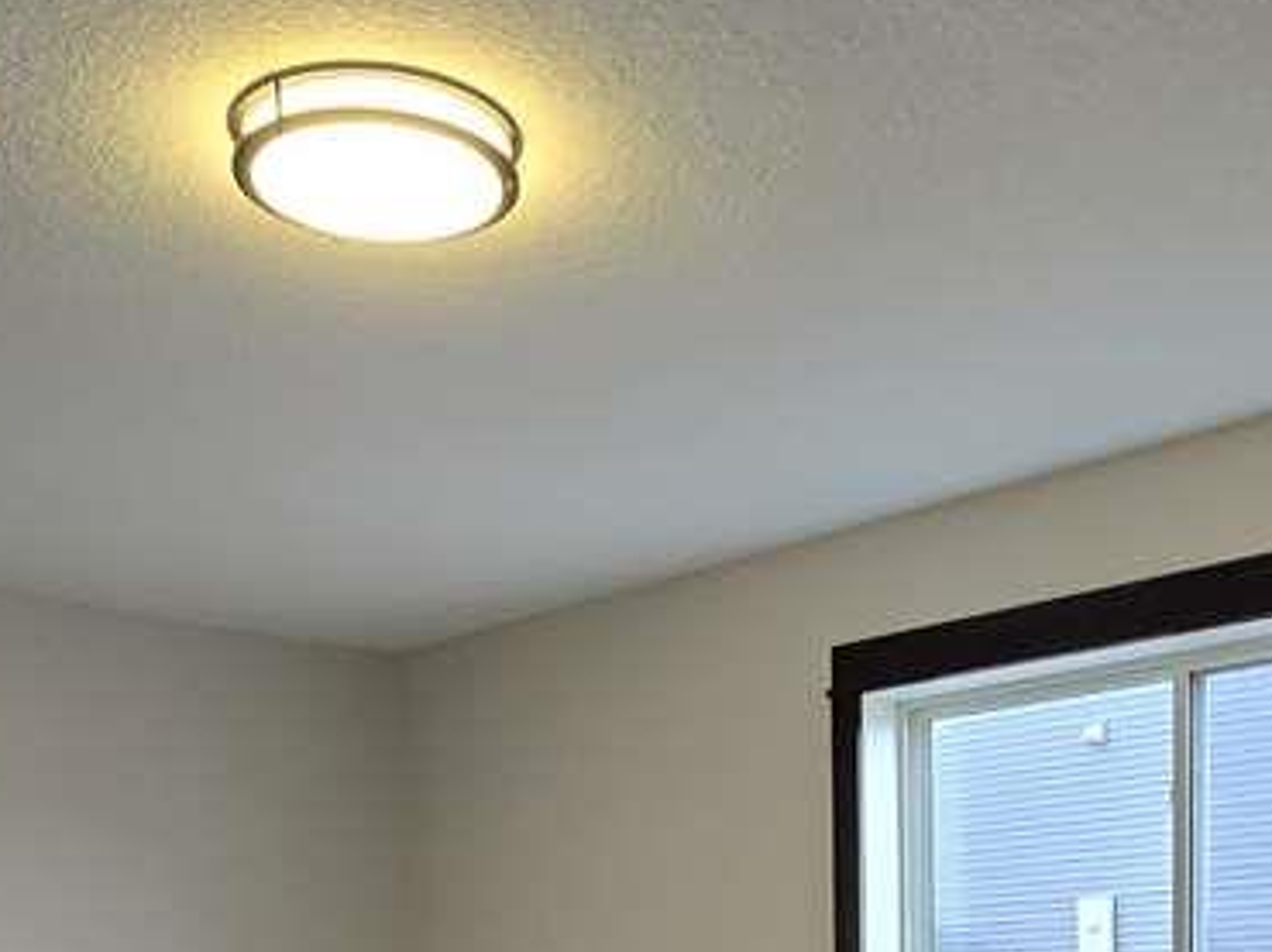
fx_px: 1652
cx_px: 777
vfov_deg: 27.6
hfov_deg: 41.9
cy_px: 1186
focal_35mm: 45
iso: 125
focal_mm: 2.2
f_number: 2.2
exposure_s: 1/60
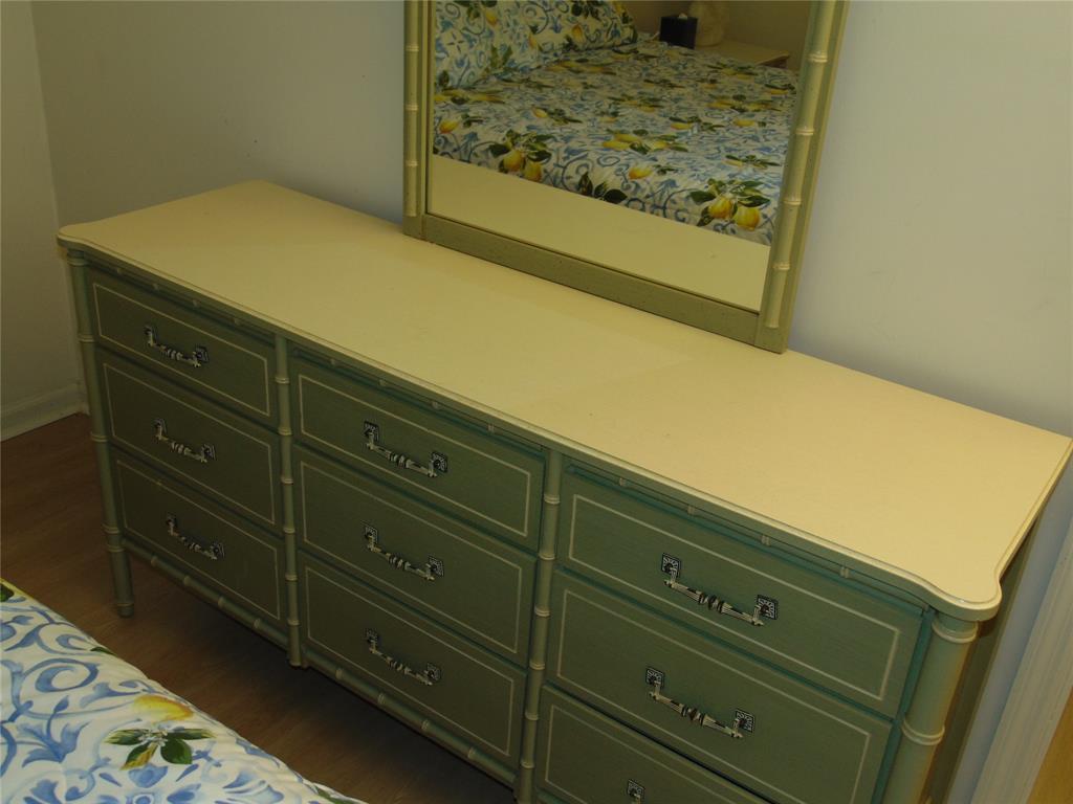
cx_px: 536
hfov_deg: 52.6
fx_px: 1085
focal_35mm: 35
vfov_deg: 40.7
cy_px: 402
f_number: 3.2
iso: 80
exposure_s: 1/50
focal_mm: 6.3
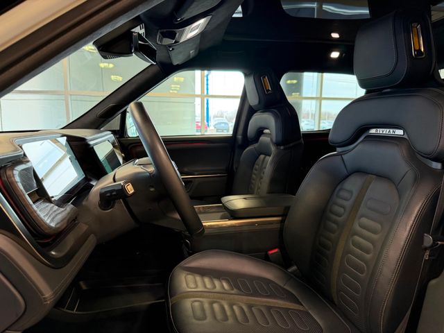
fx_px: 308
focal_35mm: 24
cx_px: 222
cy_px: 166
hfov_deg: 71.6
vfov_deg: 56.8
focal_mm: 6.76
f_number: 1.78
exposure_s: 1/120
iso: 400
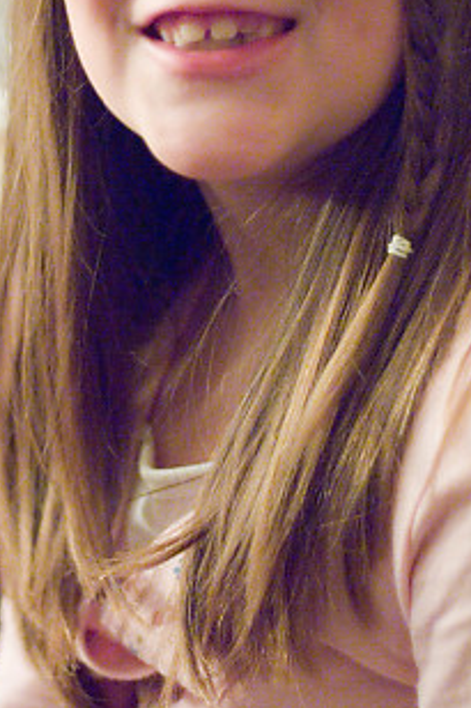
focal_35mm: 146
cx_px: 240
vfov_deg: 13.9
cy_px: 69
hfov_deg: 9.4
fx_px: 2868
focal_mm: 50
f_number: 1.4
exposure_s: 1/25
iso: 640
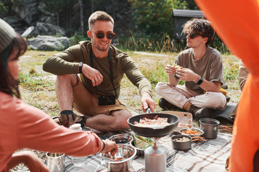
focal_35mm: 35
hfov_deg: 54.4
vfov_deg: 37.9
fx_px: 252
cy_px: 86
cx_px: 130
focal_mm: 35
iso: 160
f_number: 4
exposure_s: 1/640
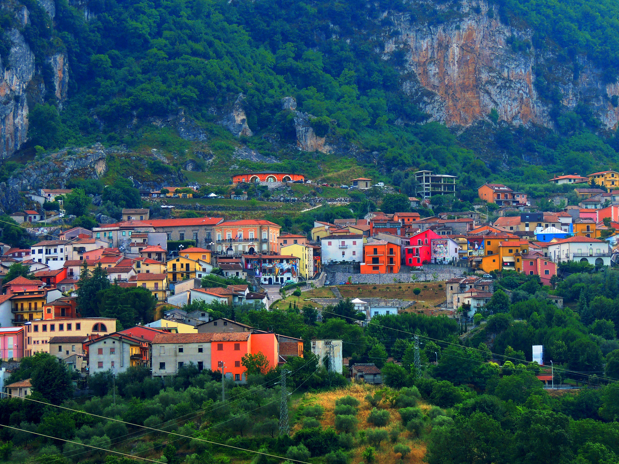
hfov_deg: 13.6
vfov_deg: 10.2
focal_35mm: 145
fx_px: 2593
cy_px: 232
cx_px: 310
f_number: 4.9
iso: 100
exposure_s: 1/200
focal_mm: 25.8
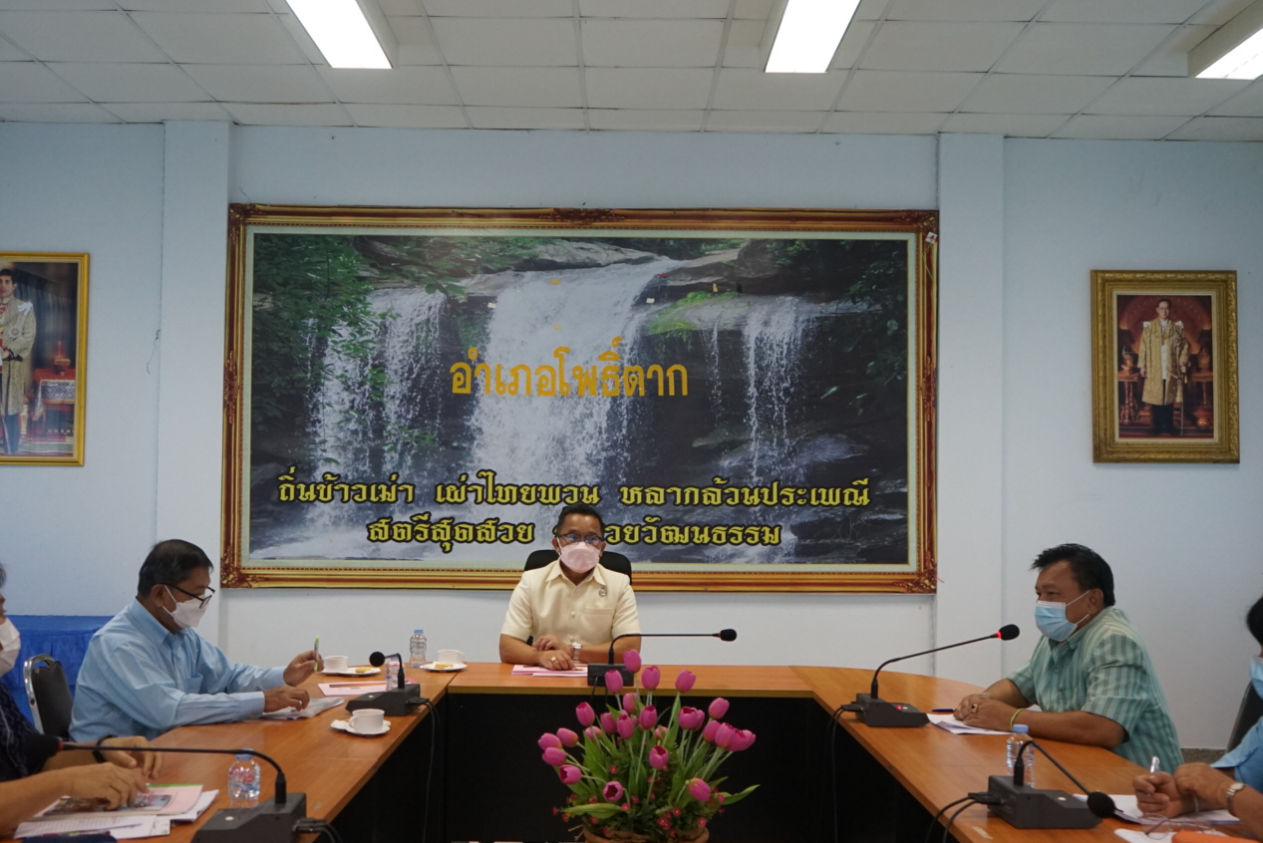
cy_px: 449
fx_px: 1299
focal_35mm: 37
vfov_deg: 36.0
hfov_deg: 51.9
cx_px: 637
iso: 2000
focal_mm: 29
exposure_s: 1/160
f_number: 4.5
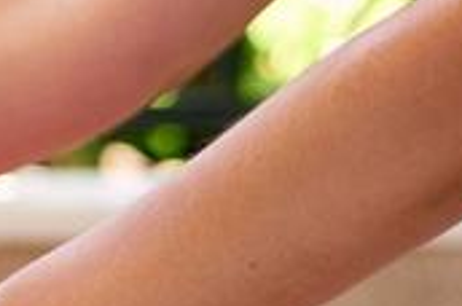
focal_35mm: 306
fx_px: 3920
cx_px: -623
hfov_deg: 6.4
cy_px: 102
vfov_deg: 4.5
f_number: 1.4
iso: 100
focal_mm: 50
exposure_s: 1/400
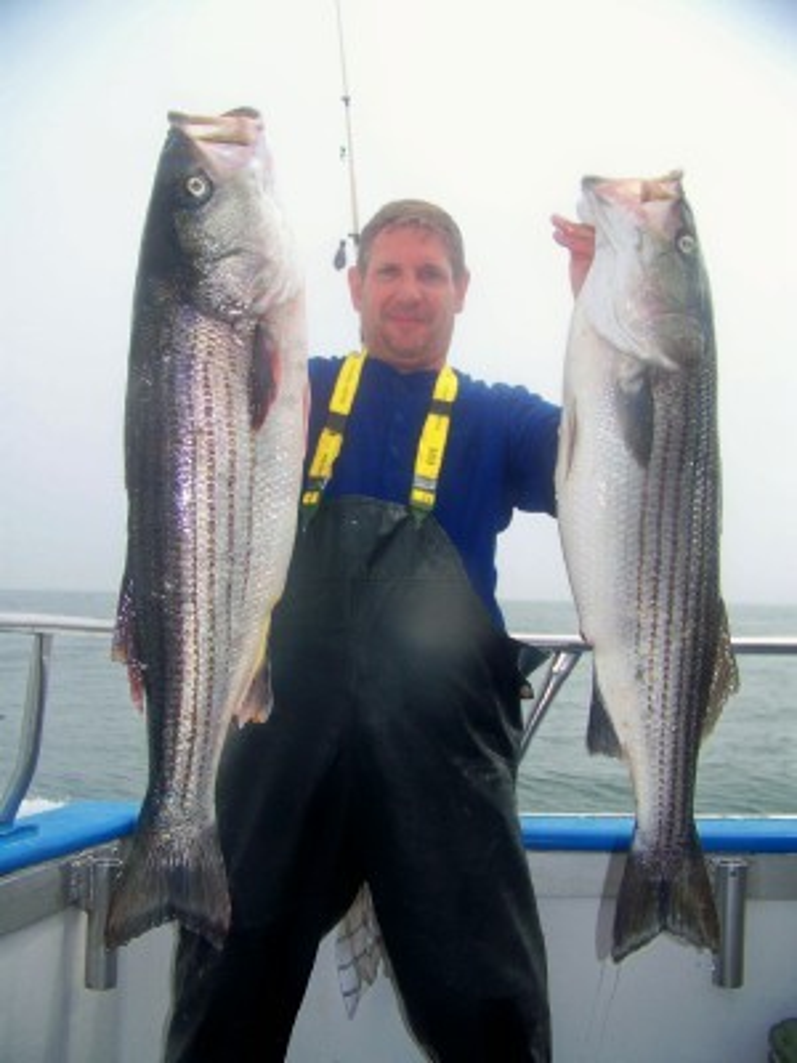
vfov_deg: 51.4
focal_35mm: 36
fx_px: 1105
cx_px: 398
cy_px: 532
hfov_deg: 39.7
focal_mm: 5.85
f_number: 2.8
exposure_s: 1/1000
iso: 64
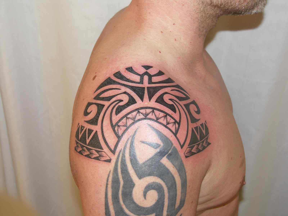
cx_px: 144
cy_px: 108
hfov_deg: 42.9
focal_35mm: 44
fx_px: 366
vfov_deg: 32.9
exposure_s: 1/50
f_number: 3.2
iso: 125
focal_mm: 11.4
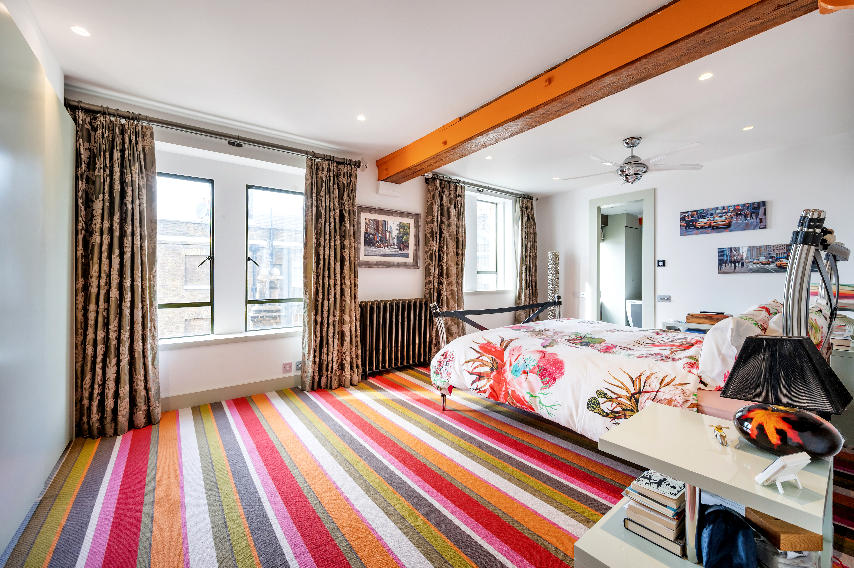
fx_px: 332
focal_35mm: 14
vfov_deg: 81.1
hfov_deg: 104.3
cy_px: 284
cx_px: 427
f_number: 9
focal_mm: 14
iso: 400
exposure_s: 1/10
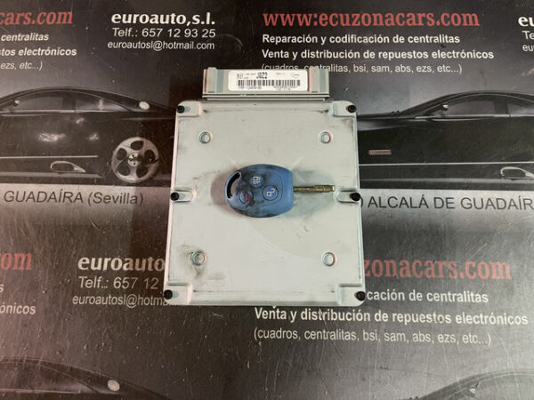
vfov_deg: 53.1
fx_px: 401
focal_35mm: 26
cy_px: 200
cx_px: 267
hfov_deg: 67.3
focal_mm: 5.1
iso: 500
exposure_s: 1/25
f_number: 1.6
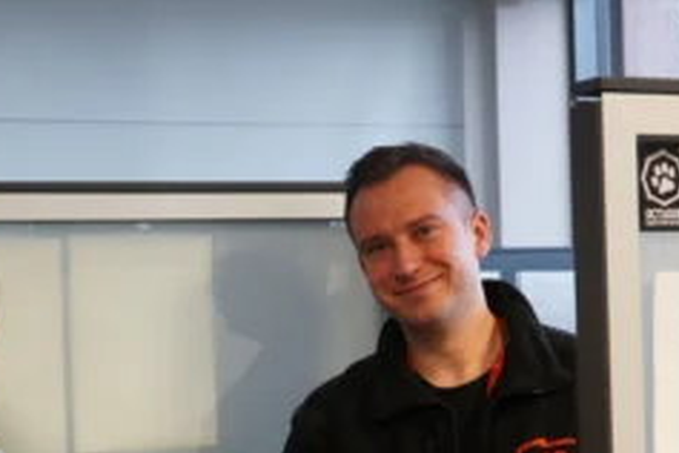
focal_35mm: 77
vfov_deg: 17.5
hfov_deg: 26.2
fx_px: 1451
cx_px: 238
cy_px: 404
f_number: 4.5
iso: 2000
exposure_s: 1/50
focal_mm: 27
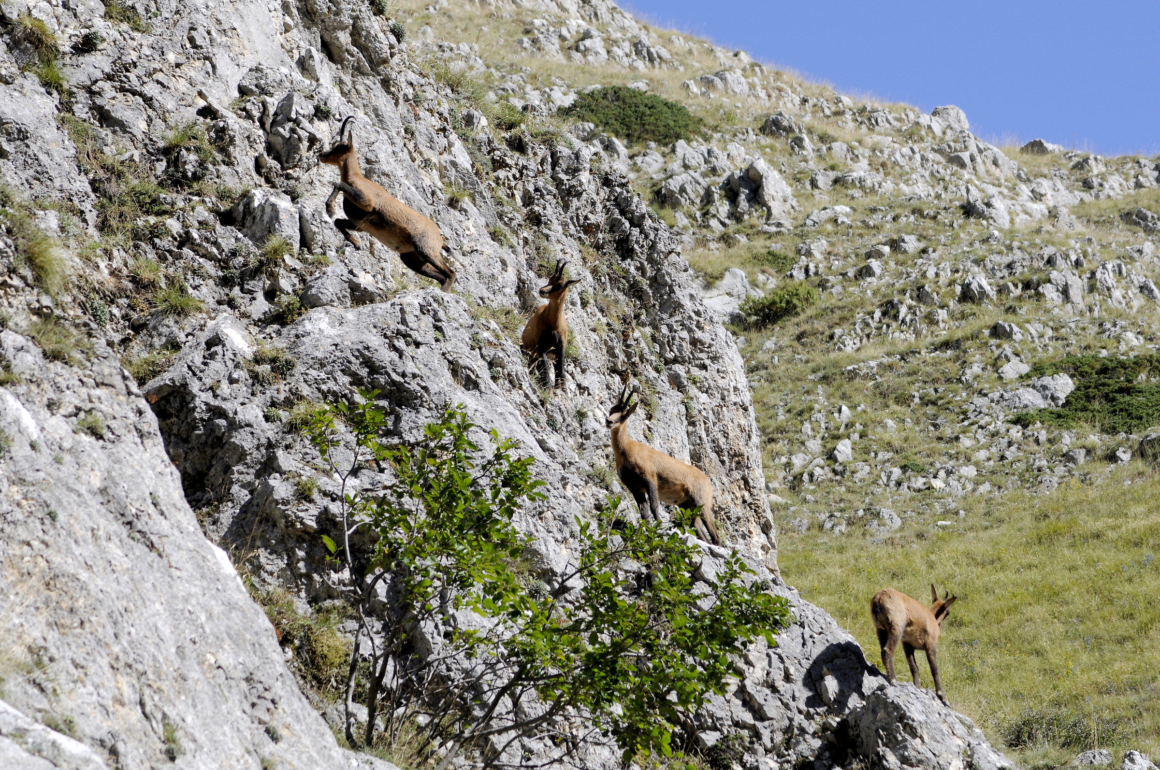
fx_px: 7482
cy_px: 385
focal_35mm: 232
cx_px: 580
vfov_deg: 5.9
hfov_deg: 8.9
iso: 250
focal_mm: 155
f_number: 9
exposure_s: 1/320
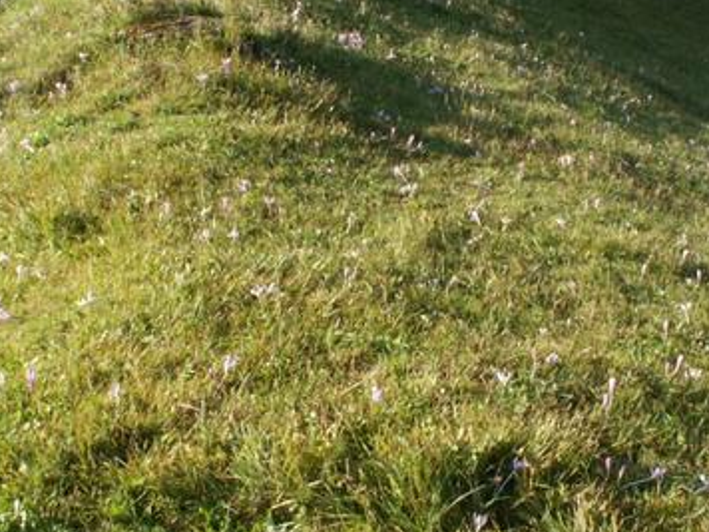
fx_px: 1290
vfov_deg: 23.3
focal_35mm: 63
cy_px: 253
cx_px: 398
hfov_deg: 30.7
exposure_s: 1/50
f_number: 8
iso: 50
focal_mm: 5.86
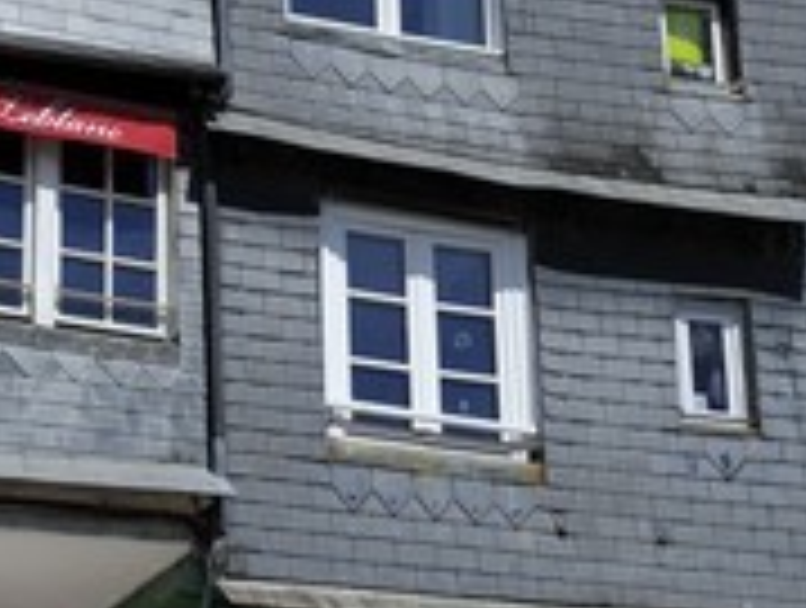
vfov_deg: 14.8
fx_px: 2310
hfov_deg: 19.6
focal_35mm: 99
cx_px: 140
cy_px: 590
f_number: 14
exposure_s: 1/200
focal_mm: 44
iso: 200
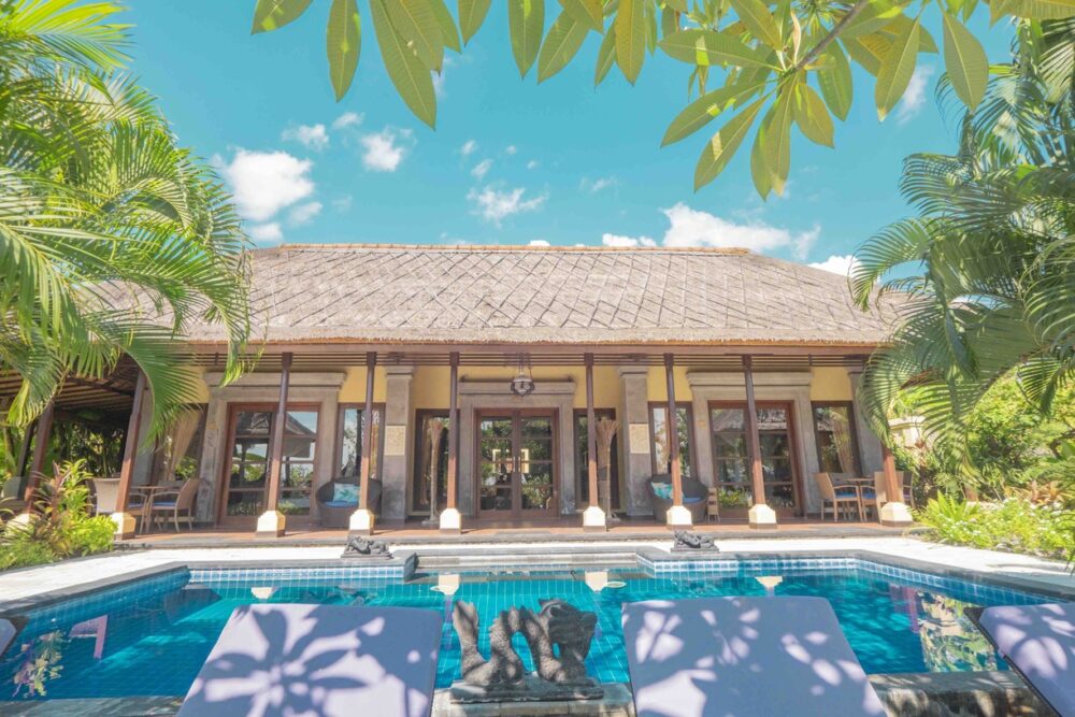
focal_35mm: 18
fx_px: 538
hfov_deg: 90.0
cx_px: 538
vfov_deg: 67.4
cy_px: 358
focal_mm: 12
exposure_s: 1/500
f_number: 6.4
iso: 400
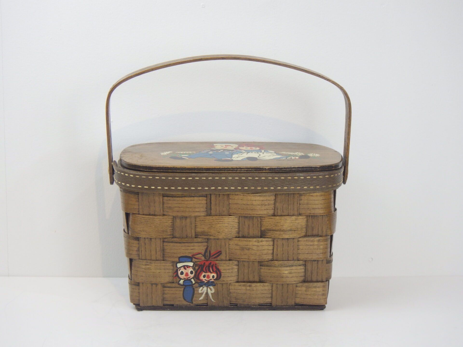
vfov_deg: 19.1
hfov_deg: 25.3
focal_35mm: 77
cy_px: 174
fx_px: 1030
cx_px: 232
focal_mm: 13.7
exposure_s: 1/20
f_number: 4.8
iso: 125
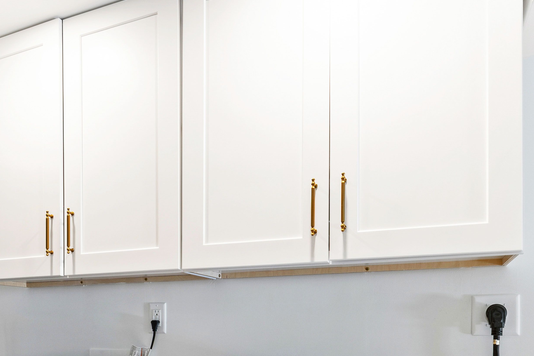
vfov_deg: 36.7
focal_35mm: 34
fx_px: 504
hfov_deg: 54.6
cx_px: 175
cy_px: 314
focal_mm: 10
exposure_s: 1/2
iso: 100
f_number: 8
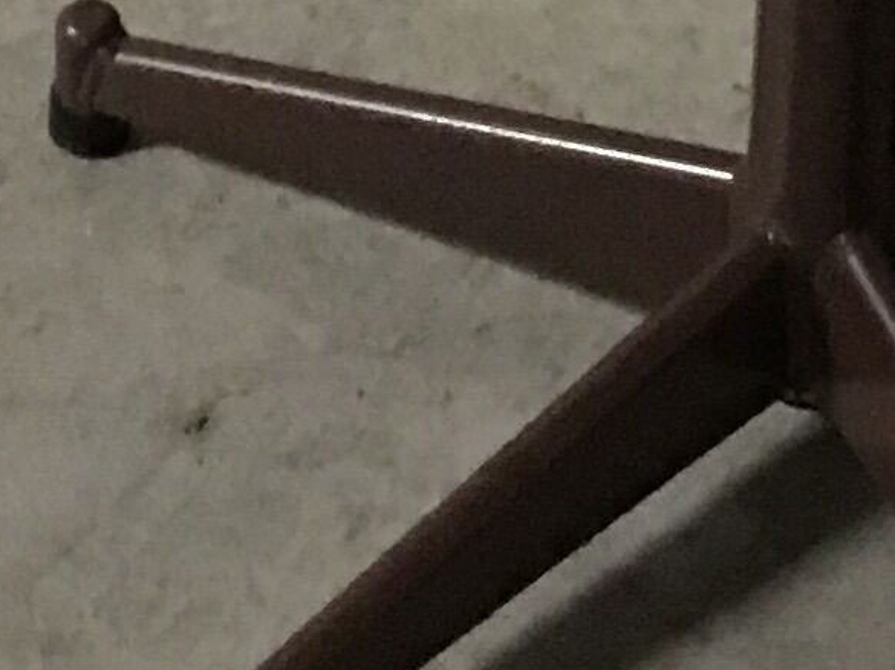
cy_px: -941
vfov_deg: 7.0
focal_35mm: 200
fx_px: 5168
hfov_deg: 9.8
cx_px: 1042
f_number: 2.2
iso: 100
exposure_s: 1/4
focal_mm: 4.15
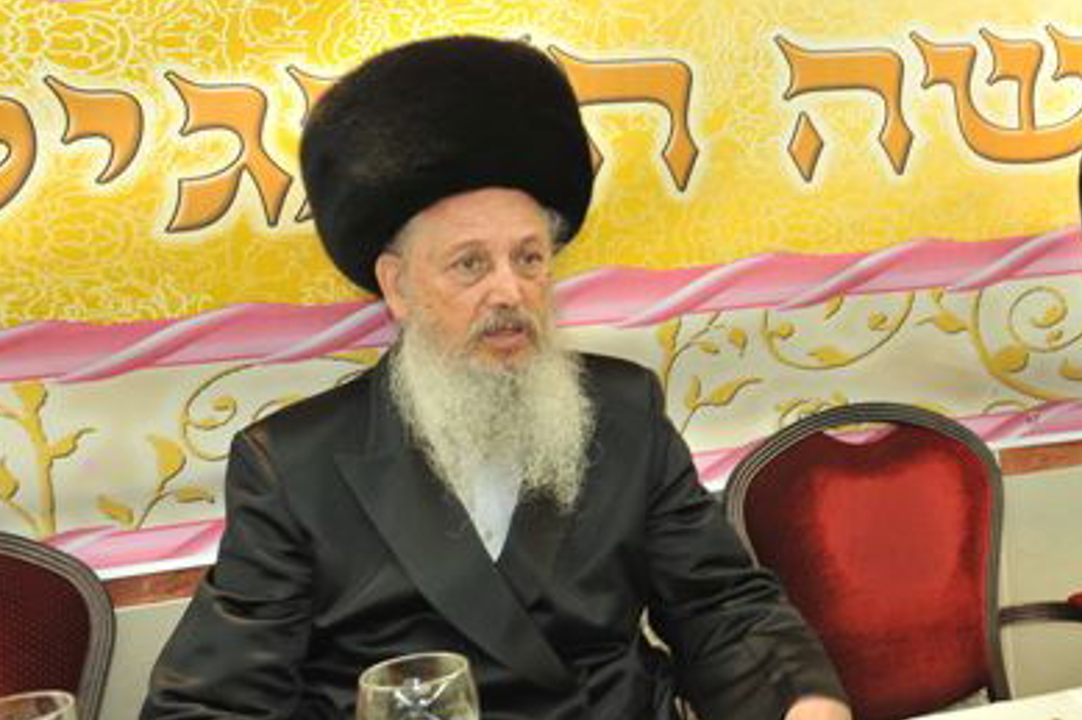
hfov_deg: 34.5
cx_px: 868
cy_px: 211
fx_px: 1682
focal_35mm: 56
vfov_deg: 24.0
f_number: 6.3
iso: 800
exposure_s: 1/60
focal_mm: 34
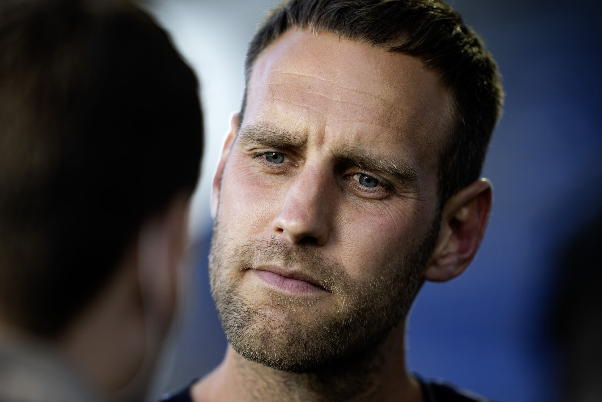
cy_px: 198
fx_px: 6823
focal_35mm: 408
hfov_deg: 5.1
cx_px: 304
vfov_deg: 3.4
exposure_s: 1/640
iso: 500
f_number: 2.8
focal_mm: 400
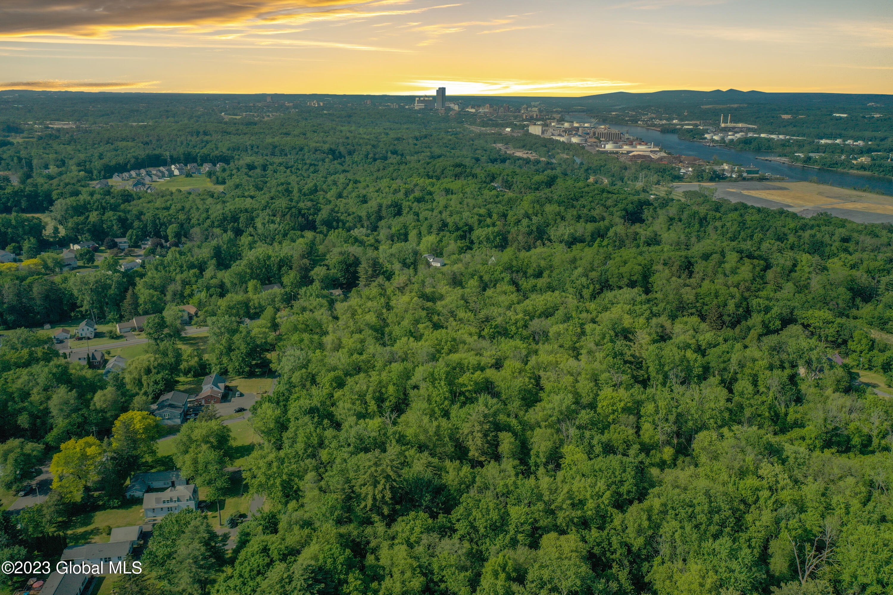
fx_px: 695
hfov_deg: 65.5
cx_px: 446
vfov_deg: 46.4
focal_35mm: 28
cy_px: 298
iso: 100
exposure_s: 1/40
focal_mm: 10.26
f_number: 3.2
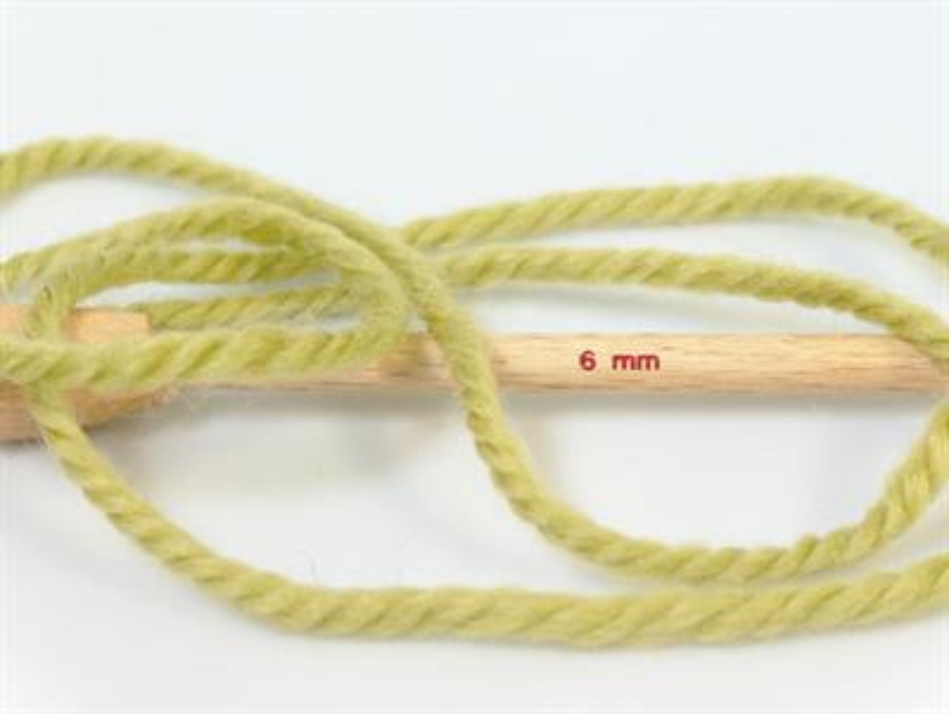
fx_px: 3184
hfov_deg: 17.0
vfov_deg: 12.8
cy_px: 357
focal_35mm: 116
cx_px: 474
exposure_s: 1/30.6
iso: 200
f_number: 3
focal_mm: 23.76
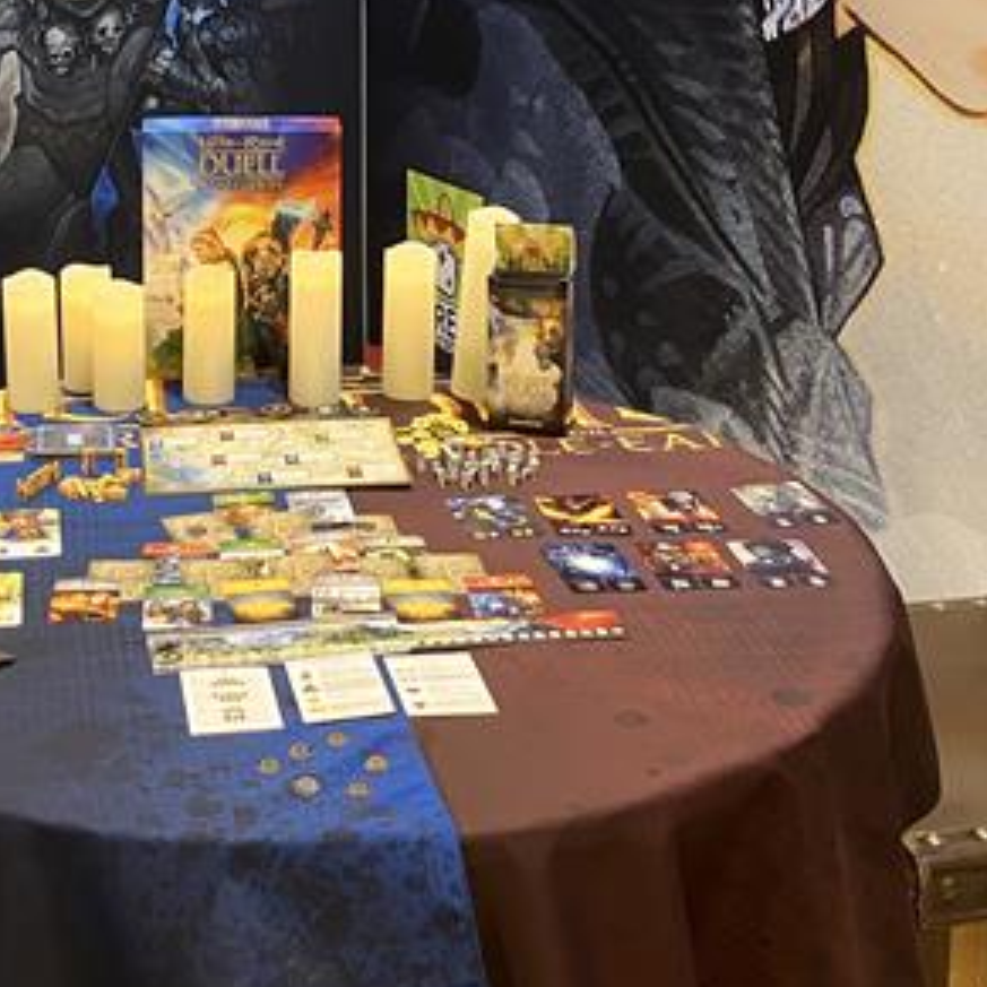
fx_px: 2194
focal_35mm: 68
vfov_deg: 24.9
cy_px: 176
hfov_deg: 25.0
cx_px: 234
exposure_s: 1/50
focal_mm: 3.99
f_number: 1.8
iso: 160
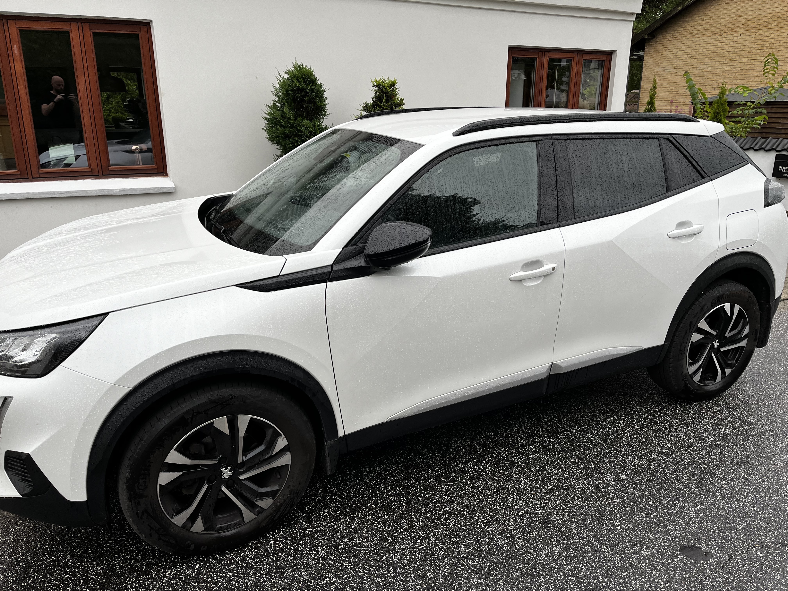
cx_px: 394
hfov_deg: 67.3
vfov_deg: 53.1
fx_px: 592
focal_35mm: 26
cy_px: 296
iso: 50
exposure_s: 1/552
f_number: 1.6
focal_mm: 5.1
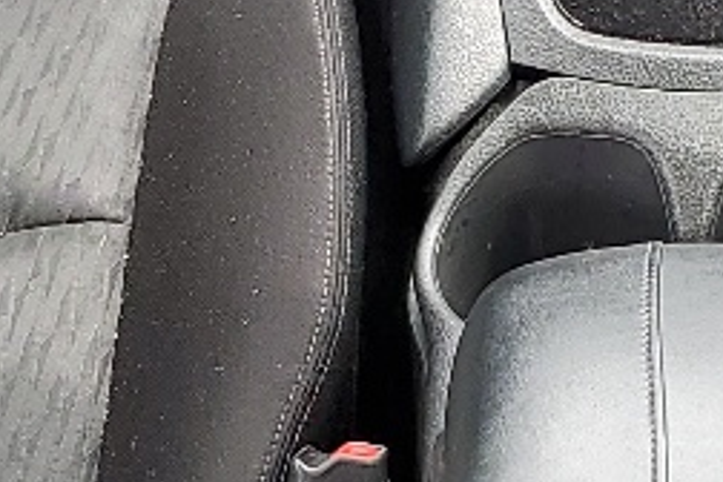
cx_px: 628
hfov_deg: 11.9
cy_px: 120
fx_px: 3454
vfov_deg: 8.0
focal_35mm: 172
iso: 51
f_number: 1.5
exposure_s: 1/120
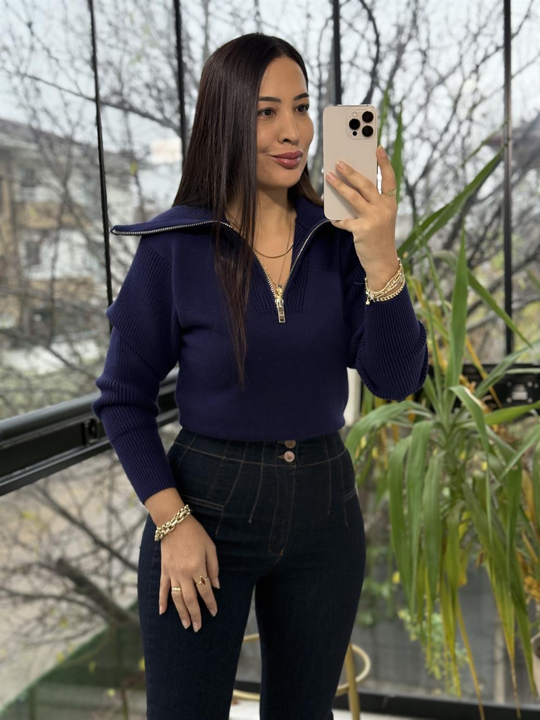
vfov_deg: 39.7
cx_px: 270
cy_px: 360
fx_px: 998
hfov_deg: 30.3
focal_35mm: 48
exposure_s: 1/96
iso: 125
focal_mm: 6.76
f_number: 1.78
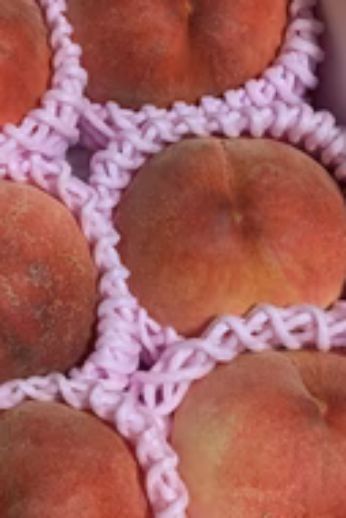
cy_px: 256
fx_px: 849
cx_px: 147
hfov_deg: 23.0
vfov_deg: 33.9
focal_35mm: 59
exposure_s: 1/120
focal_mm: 4.38
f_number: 1.73
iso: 315
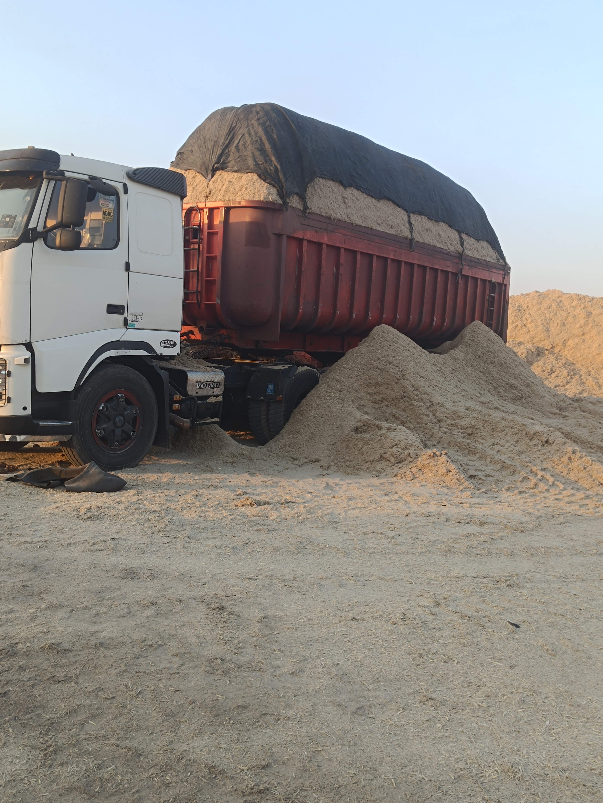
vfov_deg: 71.6
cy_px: 402
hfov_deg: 56.8
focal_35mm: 24
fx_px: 557
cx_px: 302
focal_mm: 5.59
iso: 51
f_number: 1.88
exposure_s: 1/203
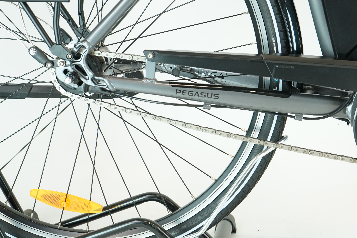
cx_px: 225
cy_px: 99
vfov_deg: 15.2
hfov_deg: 22.6
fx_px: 892
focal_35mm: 90
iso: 2000
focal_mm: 65
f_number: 5.6
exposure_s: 1/200
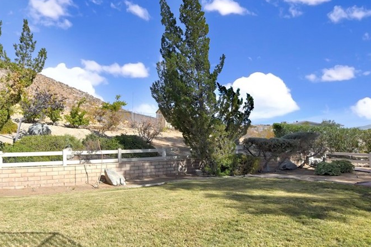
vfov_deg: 54.9
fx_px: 237
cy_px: 140
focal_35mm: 23
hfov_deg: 75.8
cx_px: 163
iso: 1250
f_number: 14
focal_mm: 10
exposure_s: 1/800
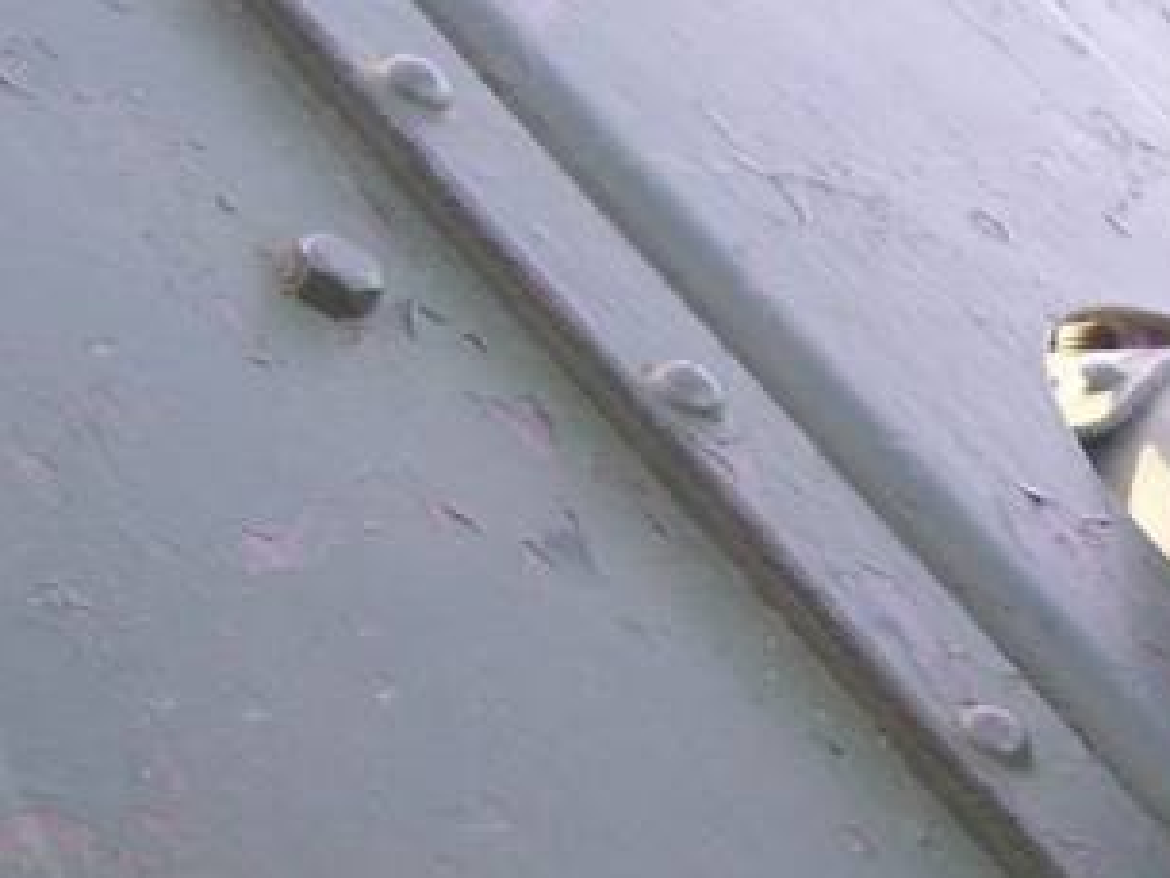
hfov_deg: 19.4
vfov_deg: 15.1
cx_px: 1285
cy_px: 774
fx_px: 3280
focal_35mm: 97
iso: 80
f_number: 2.7
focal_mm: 6
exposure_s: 1/125
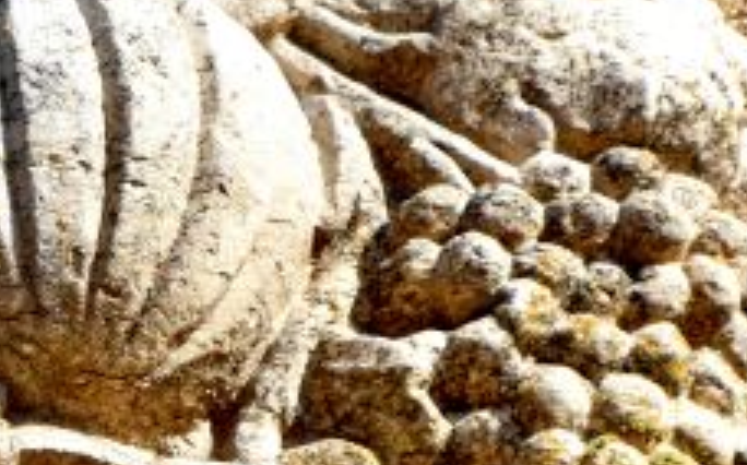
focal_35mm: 859
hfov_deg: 2.4
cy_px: 334
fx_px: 17476
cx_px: -564
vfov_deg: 1.5
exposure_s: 1/400
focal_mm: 125
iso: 320
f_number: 10
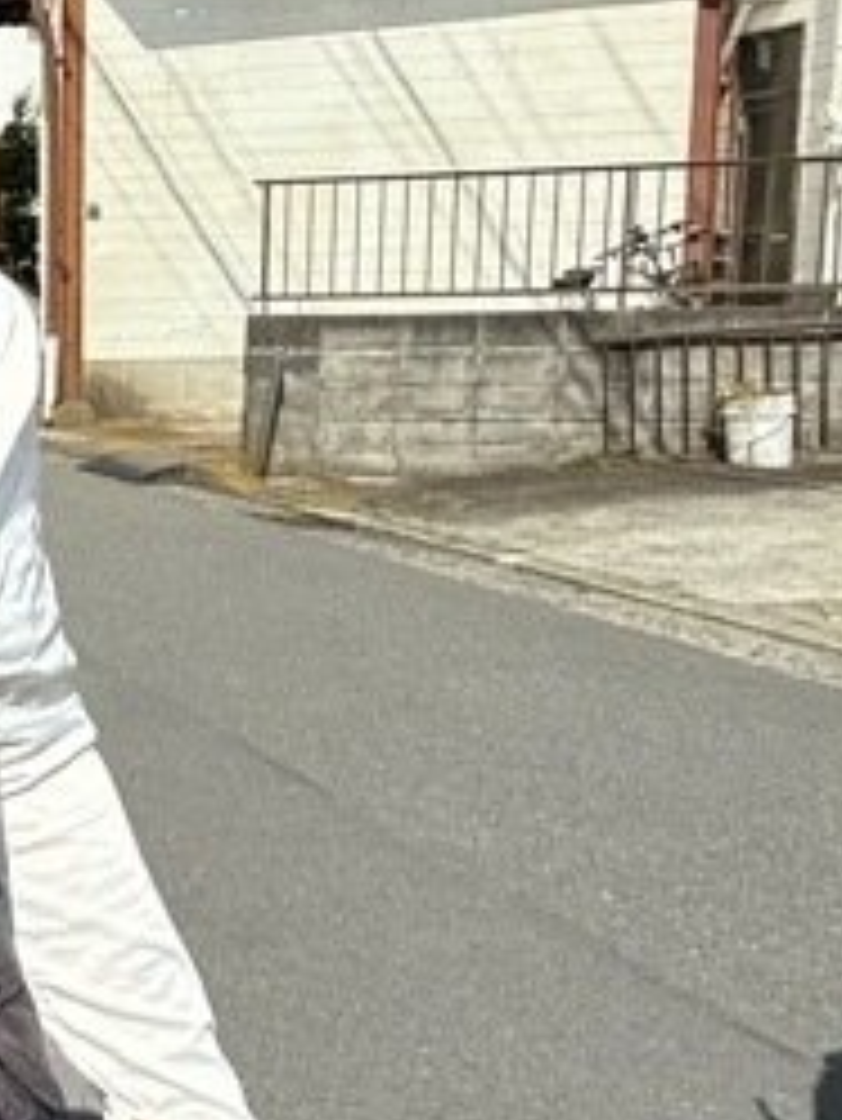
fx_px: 1555
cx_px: -509
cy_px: 452
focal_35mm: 48
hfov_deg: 22.9
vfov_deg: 39.5
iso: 80
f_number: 2.2
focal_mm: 2.22
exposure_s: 1/2611
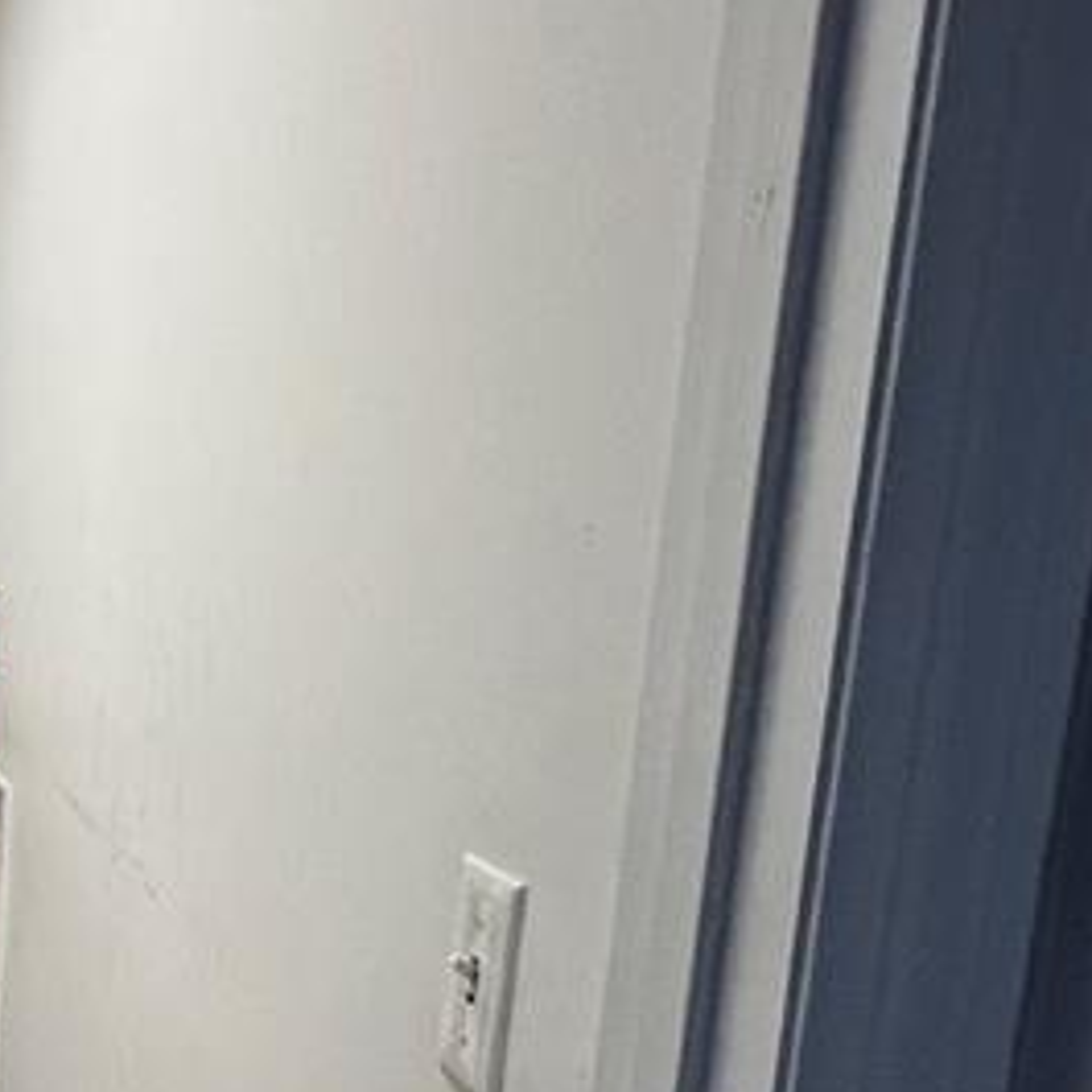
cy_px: 849
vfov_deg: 32.0
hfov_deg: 28.3
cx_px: -243
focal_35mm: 52
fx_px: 1856
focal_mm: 1.57
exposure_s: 1/120
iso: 200
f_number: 1.8
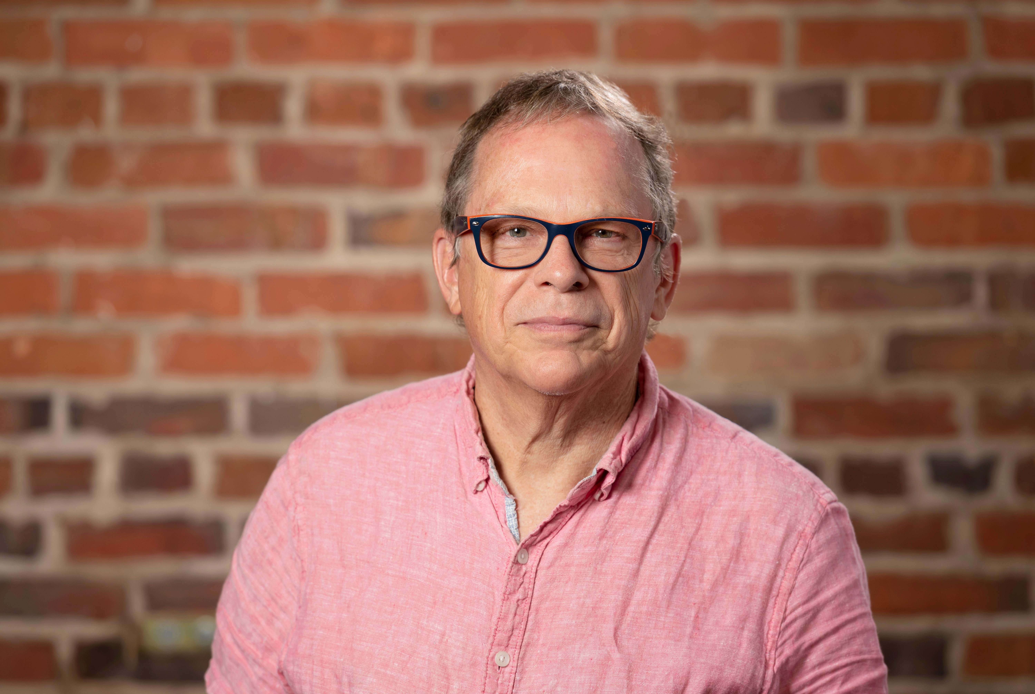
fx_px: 5183
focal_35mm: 180
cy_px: 347
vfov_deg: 7.7
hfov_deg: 11.4
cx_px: 518
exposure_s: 1/160
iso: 100
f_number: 4
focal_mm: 180
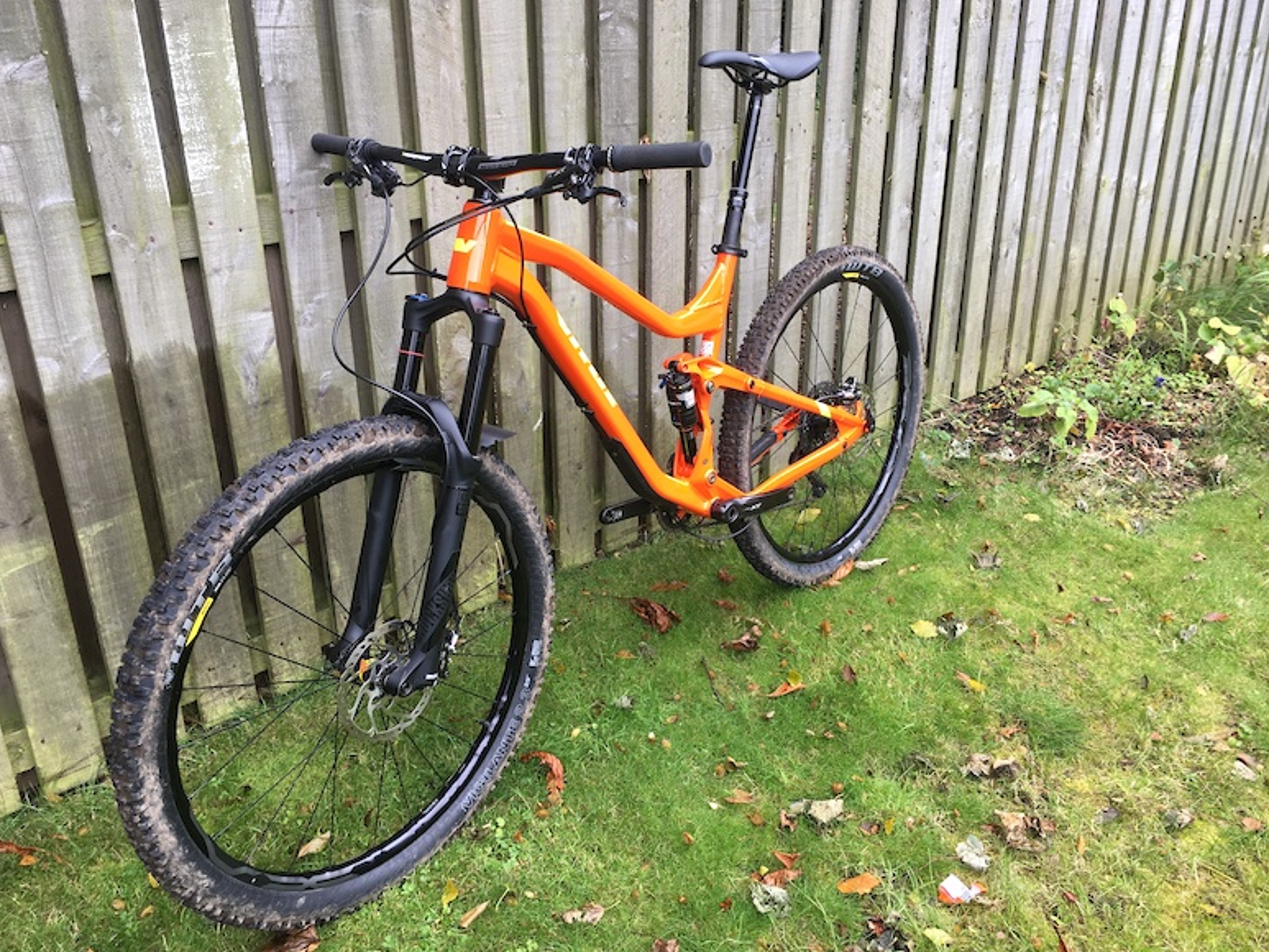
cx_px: 619
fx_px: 1100
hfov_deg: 59.9
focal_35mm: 30
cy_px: 479
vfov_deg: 46.8
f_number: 2.2
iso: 25
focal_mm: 4.15
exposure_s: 1/50
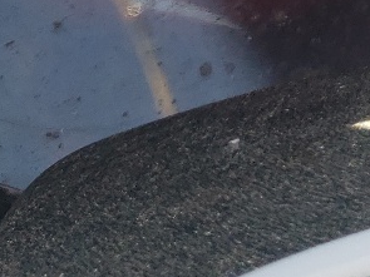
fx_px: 1506
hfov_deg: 13.1
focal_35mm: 141
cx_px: 591
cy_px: -396
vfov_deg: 9.3
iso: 50
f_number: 1.5
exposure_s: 1/161
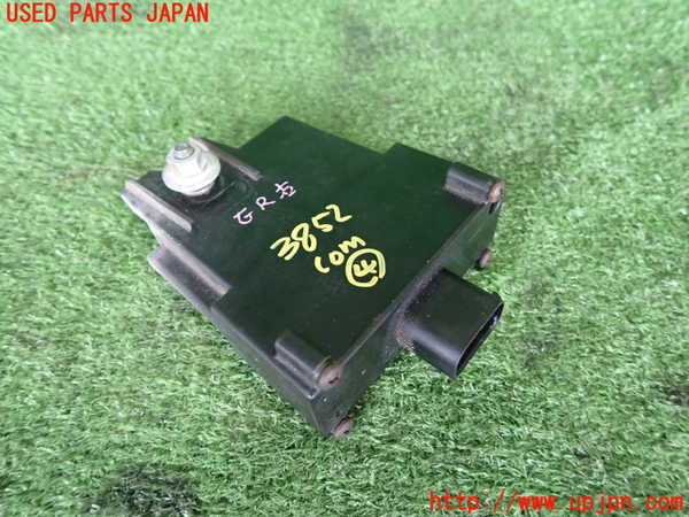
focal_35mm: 25
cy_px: 258
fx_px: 498
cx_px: 344
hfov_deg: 69.4
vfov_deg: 54.9
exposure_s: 1/40
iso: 640
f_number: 2
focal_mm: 4.5
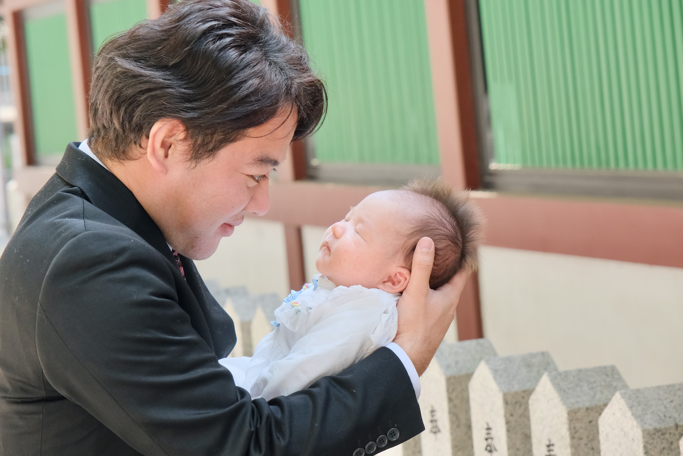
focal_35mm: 120
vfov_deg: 11.4
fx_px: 2277
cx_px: 342
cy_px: 228
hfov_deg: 17.1
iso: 1600
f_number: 6.4
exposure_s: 1/200
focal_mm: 80
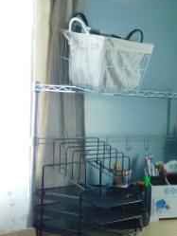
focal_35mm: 77
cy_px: 116
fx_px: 525
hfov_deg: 17.1
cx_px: 273
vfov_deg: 25.3
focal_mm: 5.3
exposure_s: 1/30
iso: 220
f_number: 3.2
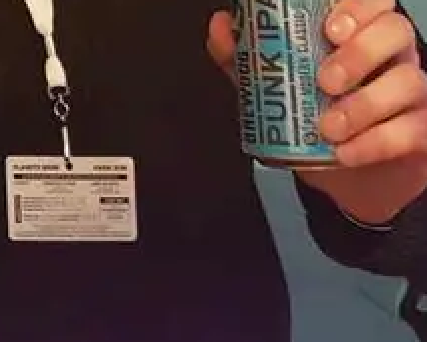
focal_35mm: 107
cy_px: -320
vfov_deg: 12.8
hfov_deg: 16.3
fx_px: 1352
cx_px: -225
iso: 200
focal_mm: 4.2
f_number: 1.7
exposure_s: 1/17
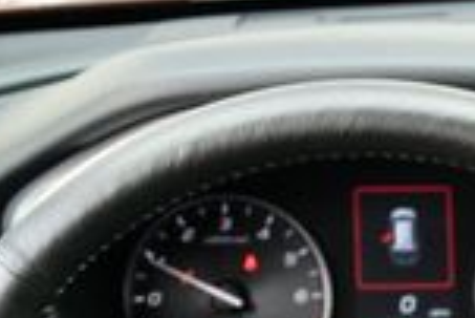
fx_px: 2021
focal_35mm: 153
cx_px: 714
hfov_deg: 12.7
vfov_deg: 8.5
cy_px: 639
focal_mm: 18
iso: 500
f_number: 3.5
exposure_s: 1/250
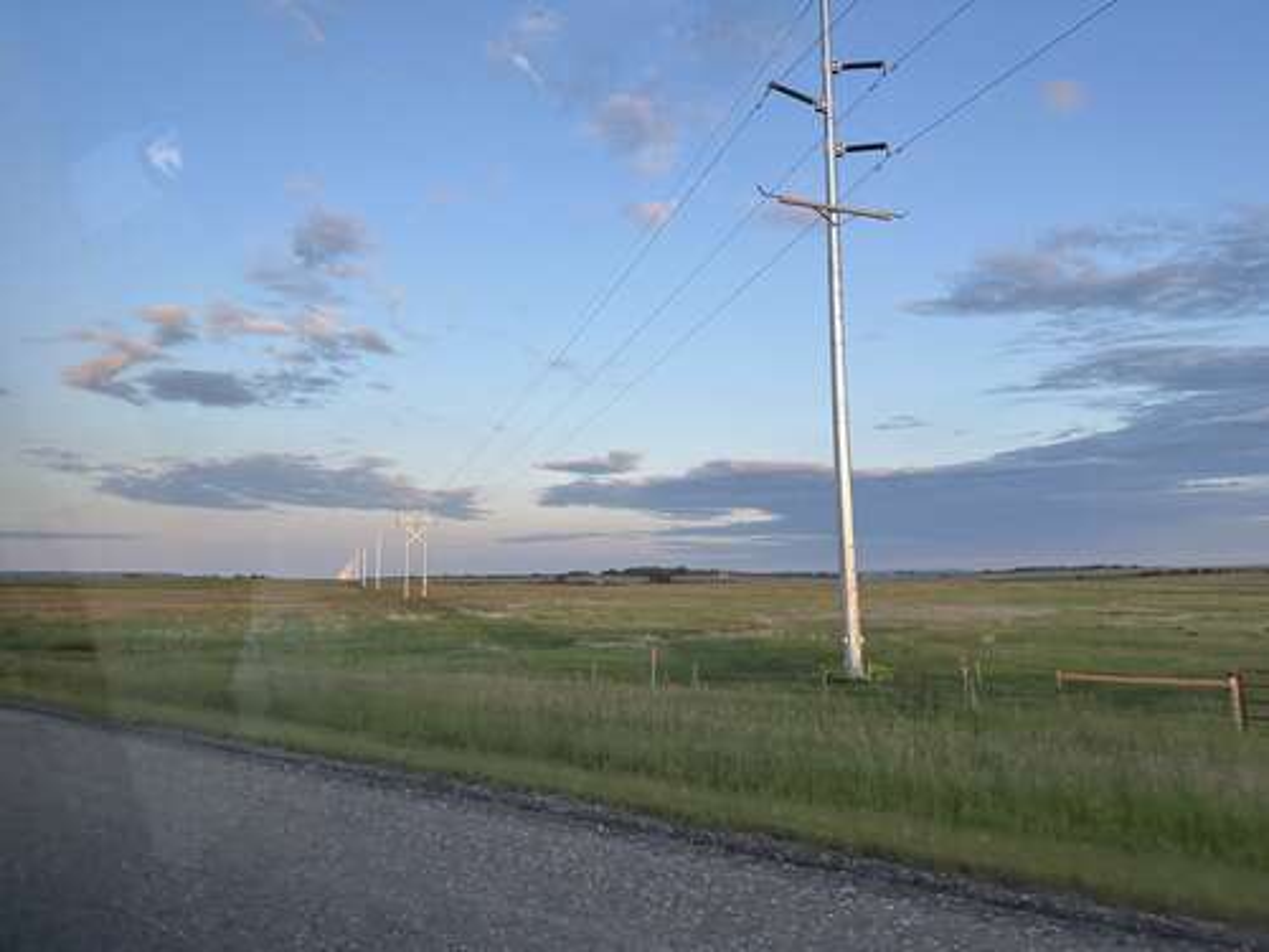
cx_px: 634
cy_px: 476
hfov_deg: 71.6
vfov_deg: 56.8
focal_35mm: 24
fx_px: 880
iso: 80
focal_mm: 6.86
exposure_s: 1/496
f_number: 1.78
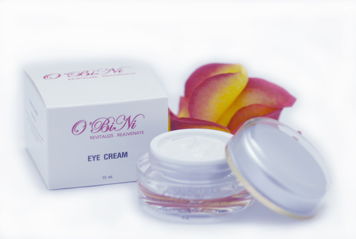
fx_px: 1559
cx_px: 178
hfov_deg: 13.0
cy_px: 120
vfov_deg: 8.7
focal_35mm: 158
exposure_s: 1/125
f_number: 4
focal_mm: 105
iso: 800
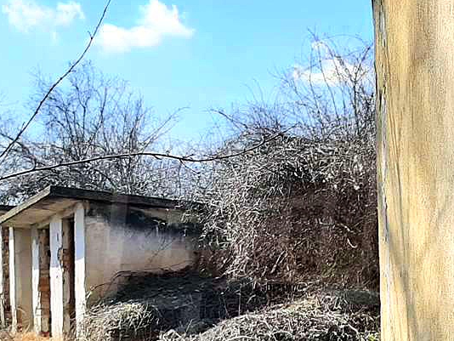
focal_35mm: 73
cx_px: 524
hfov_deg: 24.5
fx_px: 958
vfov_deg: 19.9
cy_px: 279
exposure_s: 1/2053
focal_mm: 3.93
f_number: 1.7
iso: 40
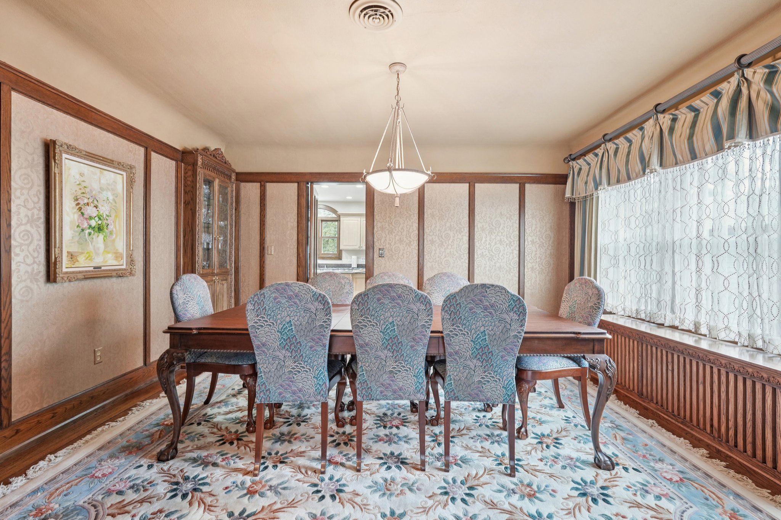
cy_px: 260
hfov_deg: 95.0
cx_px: 390
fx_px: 358
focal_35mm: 16
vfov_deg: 72.0
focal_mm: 16.5
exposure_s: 1/4
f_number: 6.3
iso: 320
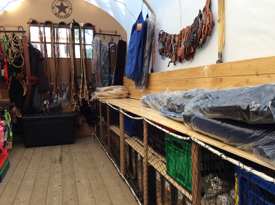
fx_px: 254
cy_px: 102
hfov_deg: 56.9
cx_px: 138
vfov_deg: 44.1
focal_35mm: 32
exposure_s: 1/50
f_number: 2.4
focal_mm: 3.3
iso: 40
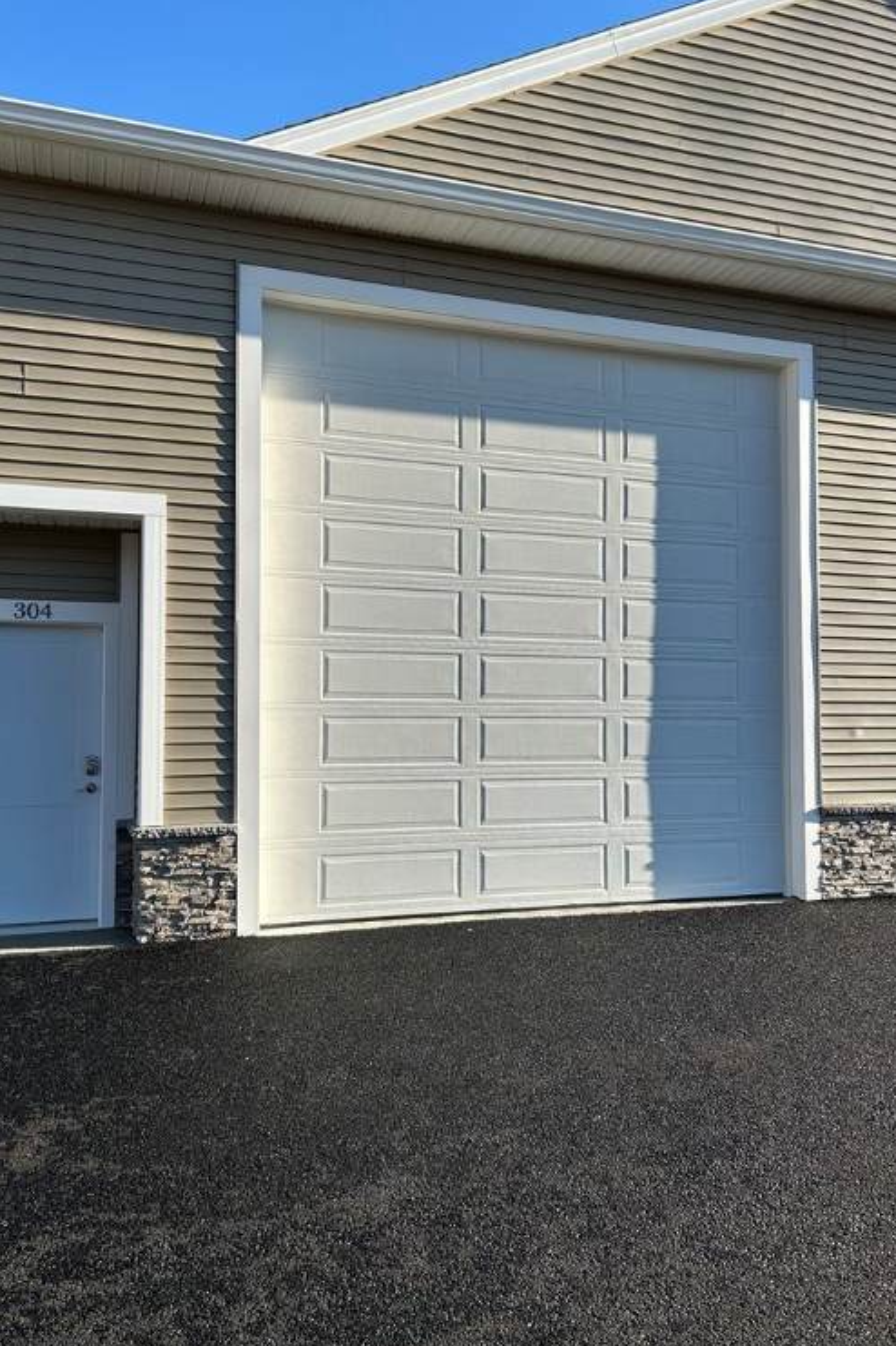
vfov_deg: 65.5
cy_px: 666
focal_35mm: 28
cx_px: 432
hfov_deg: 46.4
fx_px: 1046
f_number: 1.5
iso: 50
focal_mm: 5.7
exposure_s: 1/2762
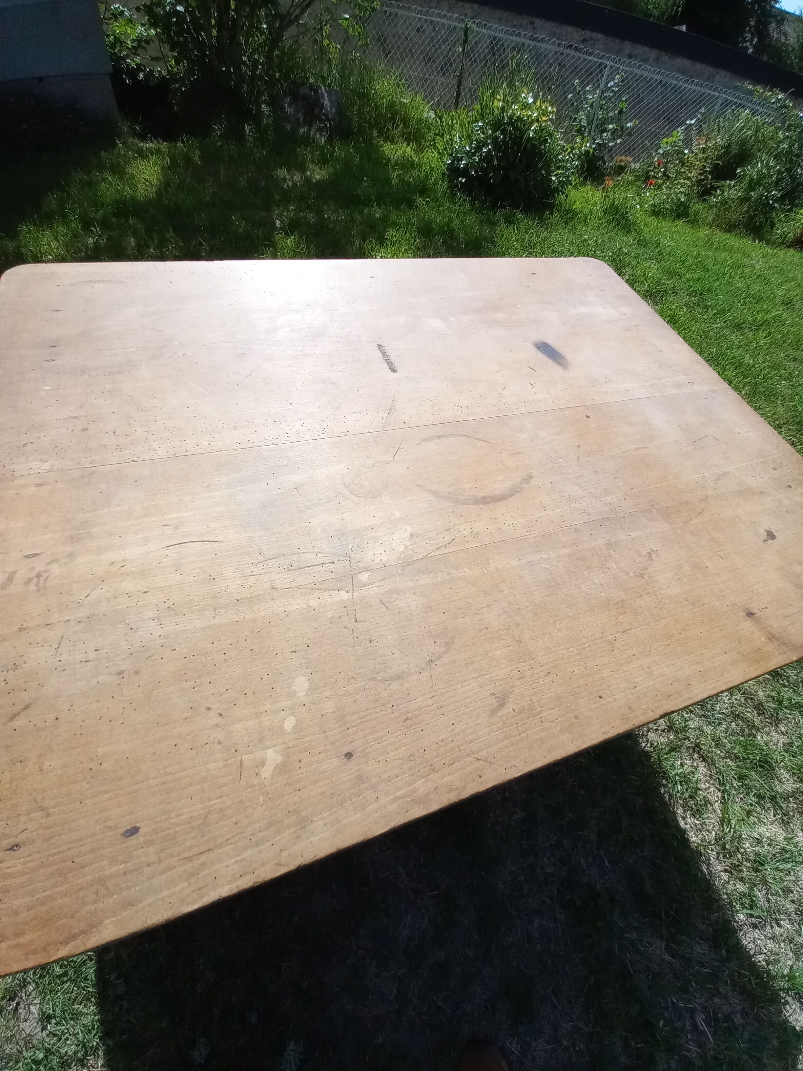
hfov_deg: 89.9
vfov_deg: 106.2
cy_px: 536
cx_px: 402
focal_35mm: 13
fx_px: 402
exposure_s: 1/1147
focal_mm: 1.42
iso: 40
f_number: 2.2
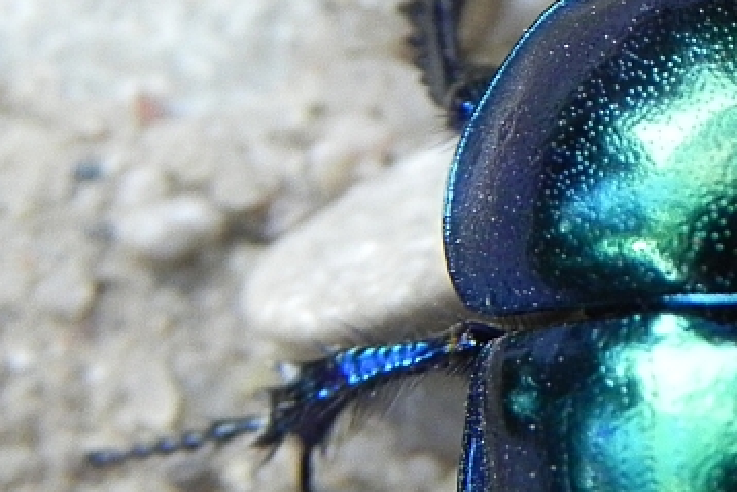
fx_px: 6390
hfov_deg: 6.6
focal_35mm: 312
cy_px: 371
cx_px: 688
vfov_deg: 4.4
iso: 397
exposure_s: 1/125
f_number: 4
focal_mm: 18.8
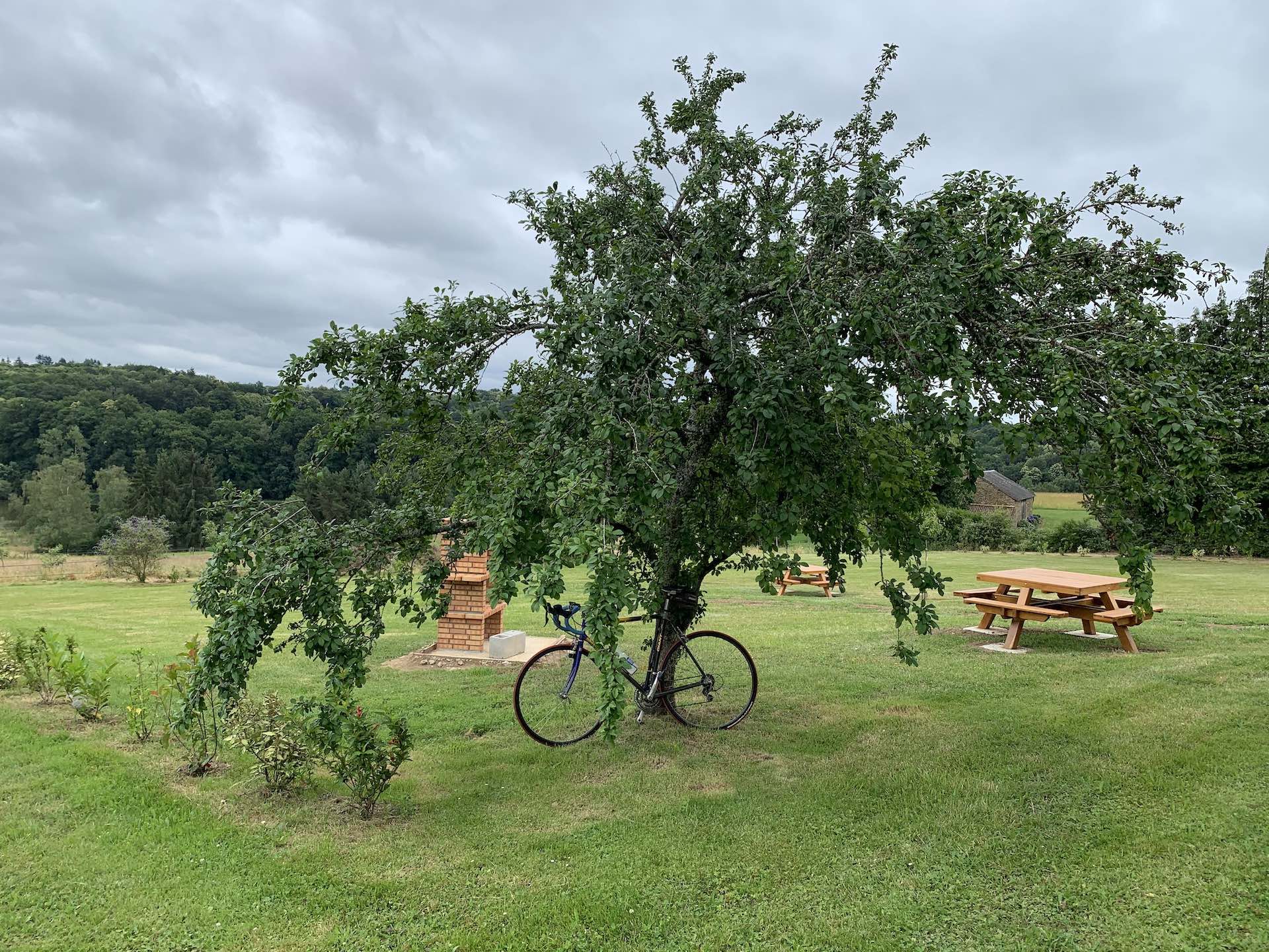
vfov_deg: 53.1
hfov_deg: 67.3
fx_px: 953
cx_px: 634
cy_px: 476
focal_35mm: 26
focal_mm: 4.25
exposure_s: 1/1220
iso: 25
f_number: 1.8
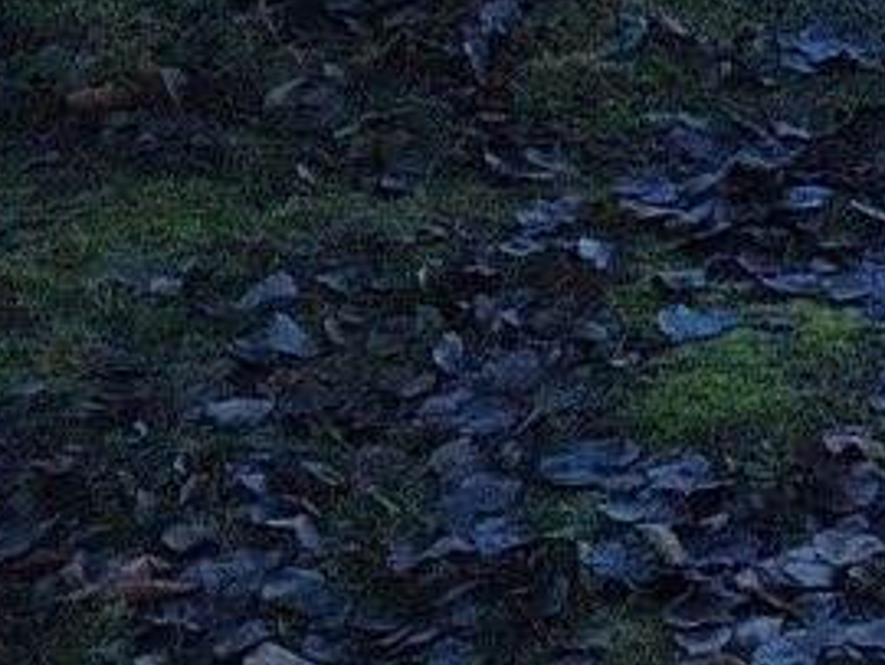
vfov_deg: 8.3
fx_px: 3941
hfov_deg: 11.4
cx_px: 1839
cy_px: -1294
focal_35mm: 154
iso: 40
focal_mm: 5.4
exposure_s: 1/1533
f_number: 1.8
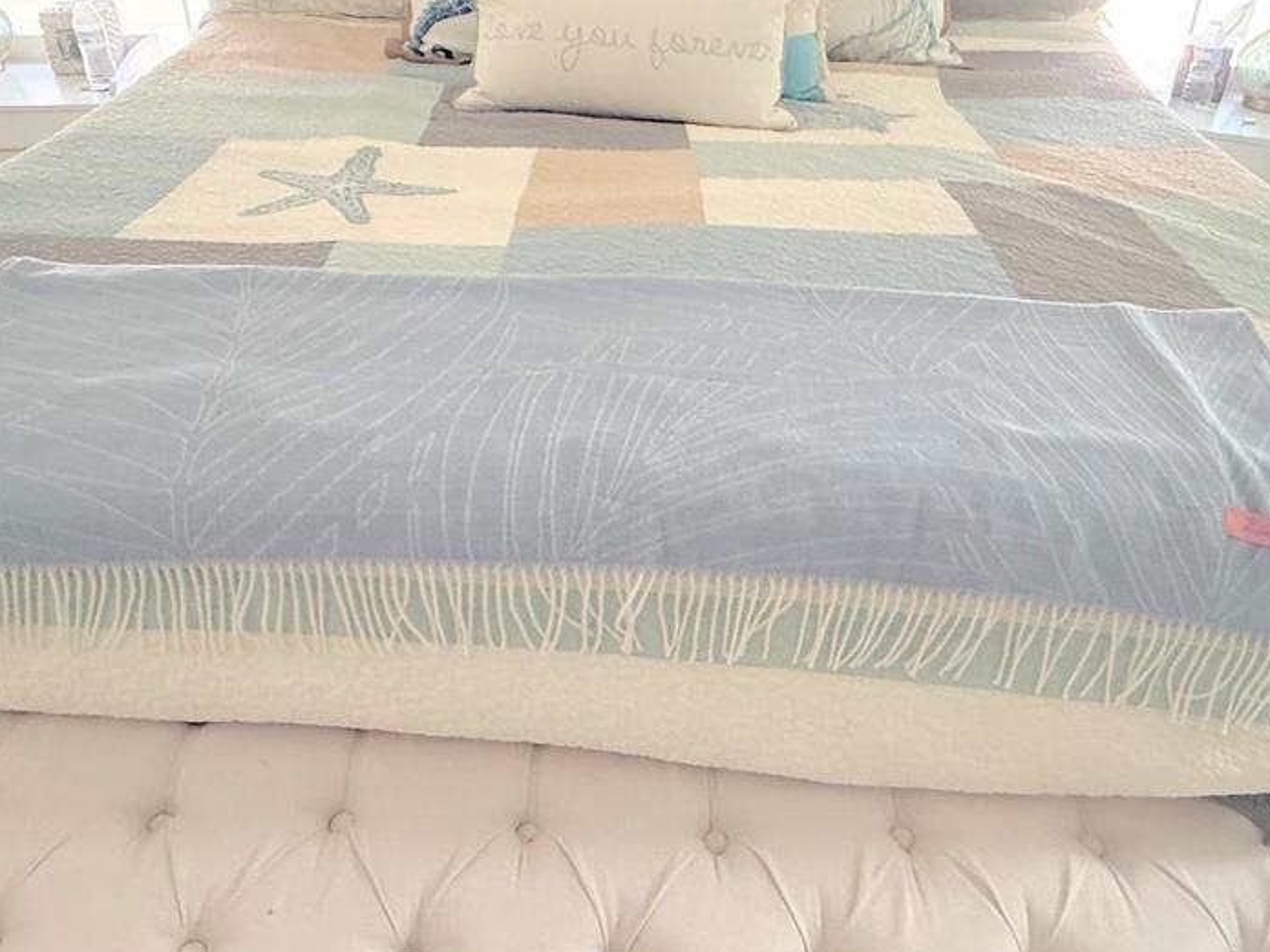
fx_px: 1064
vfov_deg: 47.8
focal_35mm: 29
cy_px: 354
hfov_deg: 61.6
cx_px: 667
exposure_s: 1/84
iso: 320
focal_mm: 2.22
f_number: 2.2
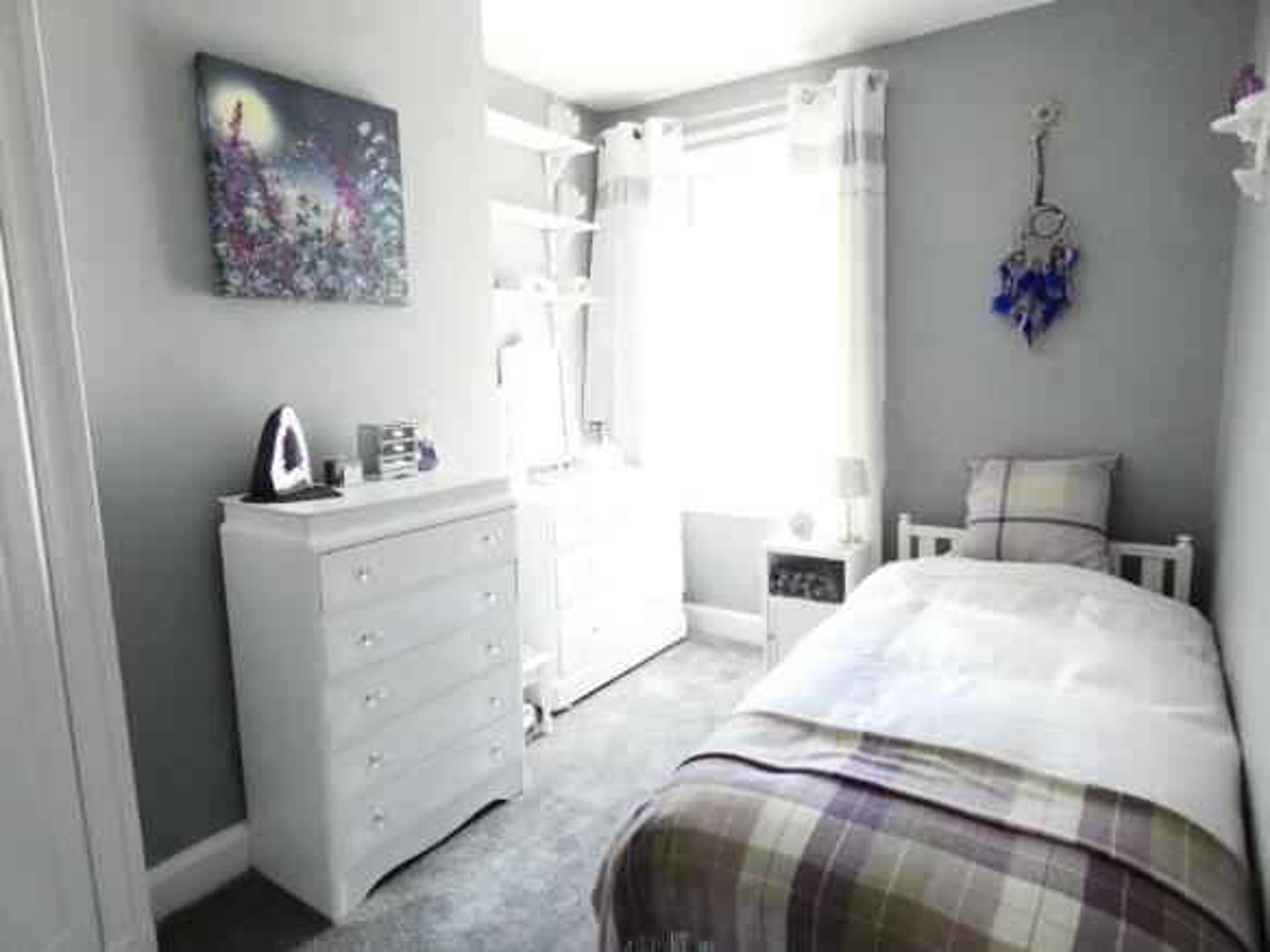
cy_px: 476
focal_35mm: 20
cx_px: 635
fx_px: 734
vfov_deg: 66.0
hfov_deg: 81.8
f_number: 2.8
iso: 500
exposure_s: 1/160
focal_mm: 3.6
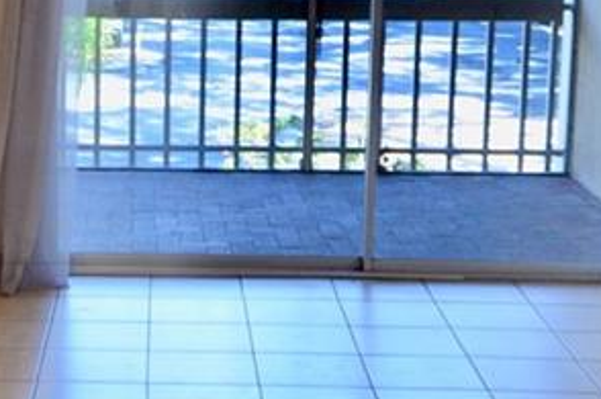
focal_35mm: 98
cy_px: 159
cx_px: 22
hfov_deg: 20.3
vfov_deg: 13.9
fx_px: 1633
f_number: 5
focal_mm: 12
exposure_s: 1/100
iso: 400
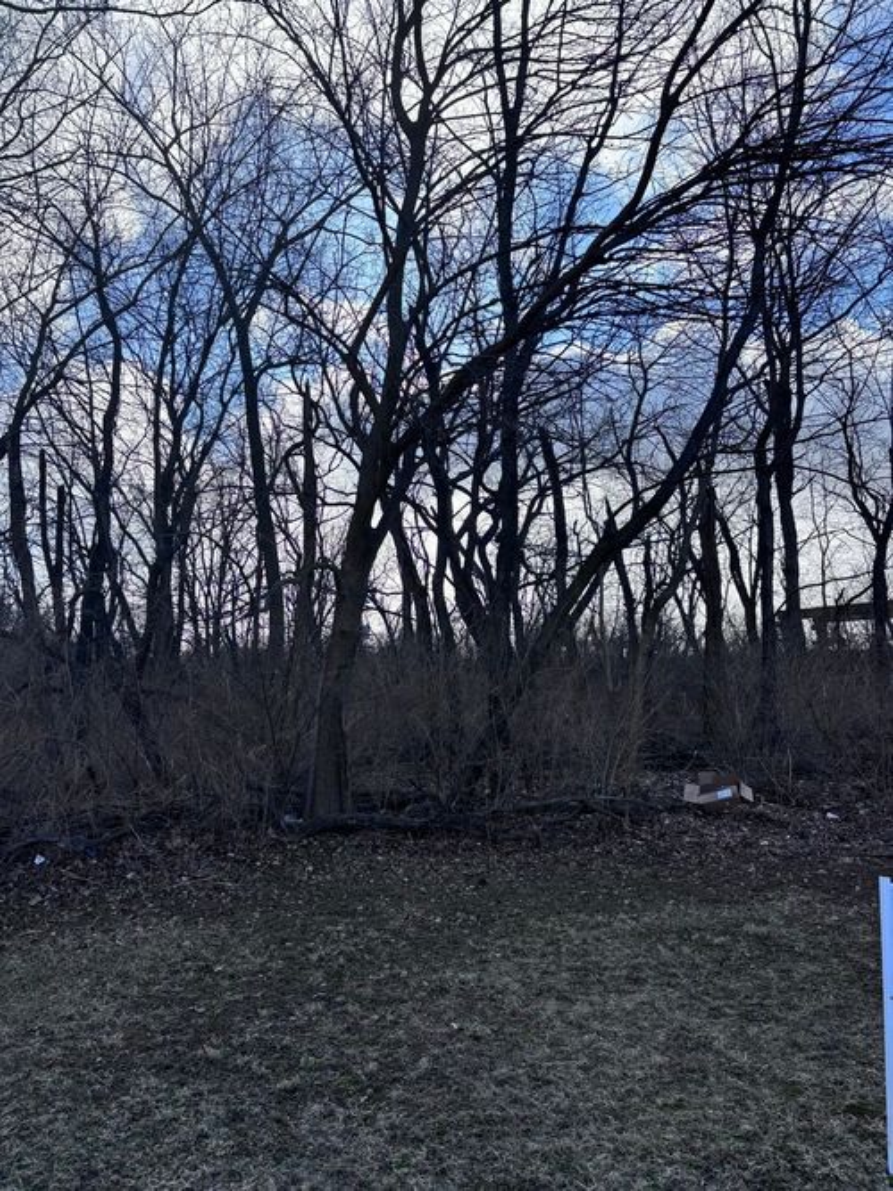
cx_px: 446
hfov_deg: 53.0
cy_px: 596
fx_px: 895
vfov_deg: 67.3
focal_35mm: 26
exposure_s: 1/1845
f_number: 1.6
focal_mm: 5.96
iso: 50
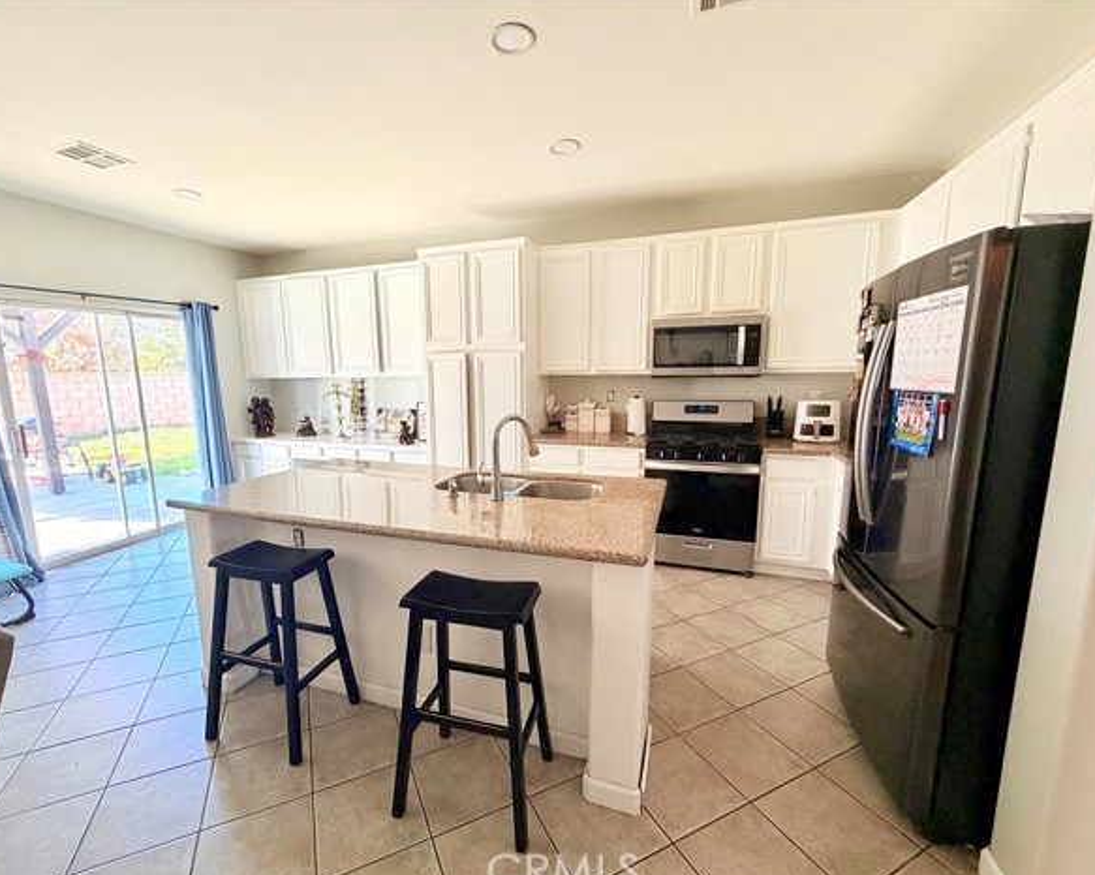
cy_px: 447
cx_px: 517
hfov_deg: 96.7
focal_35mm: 15
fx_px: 486
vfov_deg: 84.0
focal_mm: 2.22
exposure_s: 1/120
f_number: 2.2
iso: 320
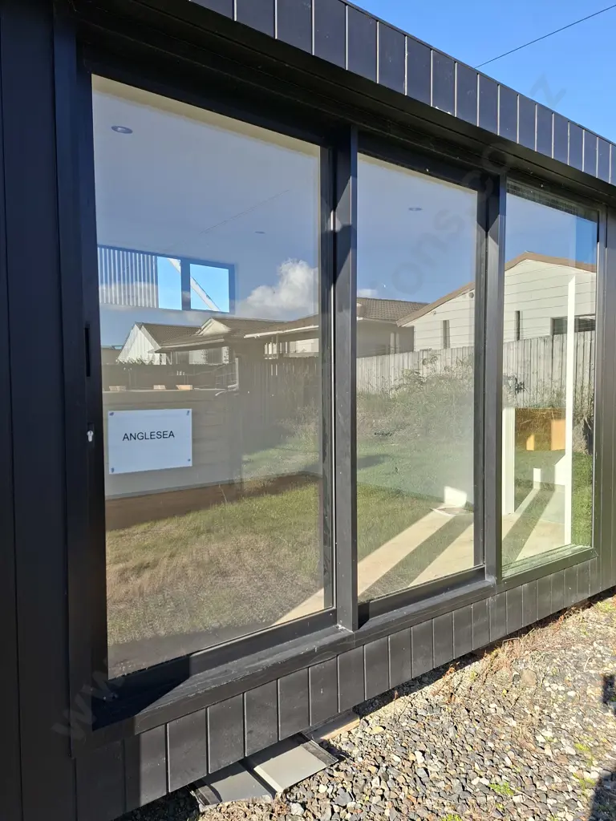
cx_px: 308
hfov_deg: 58.9
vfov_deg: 73.9
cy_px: 410
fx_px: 546
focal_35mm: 23
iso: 50
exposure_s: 1/751
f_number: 1.8
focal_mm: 5.54
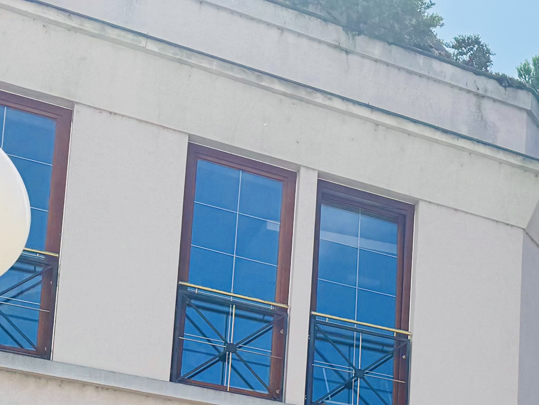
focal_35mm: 86
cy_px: 659
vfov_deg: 15.4
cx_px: 875
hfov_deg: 19.1
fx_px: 1339
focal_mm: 6.76
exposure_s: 1/4950
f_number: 1.78
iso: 80
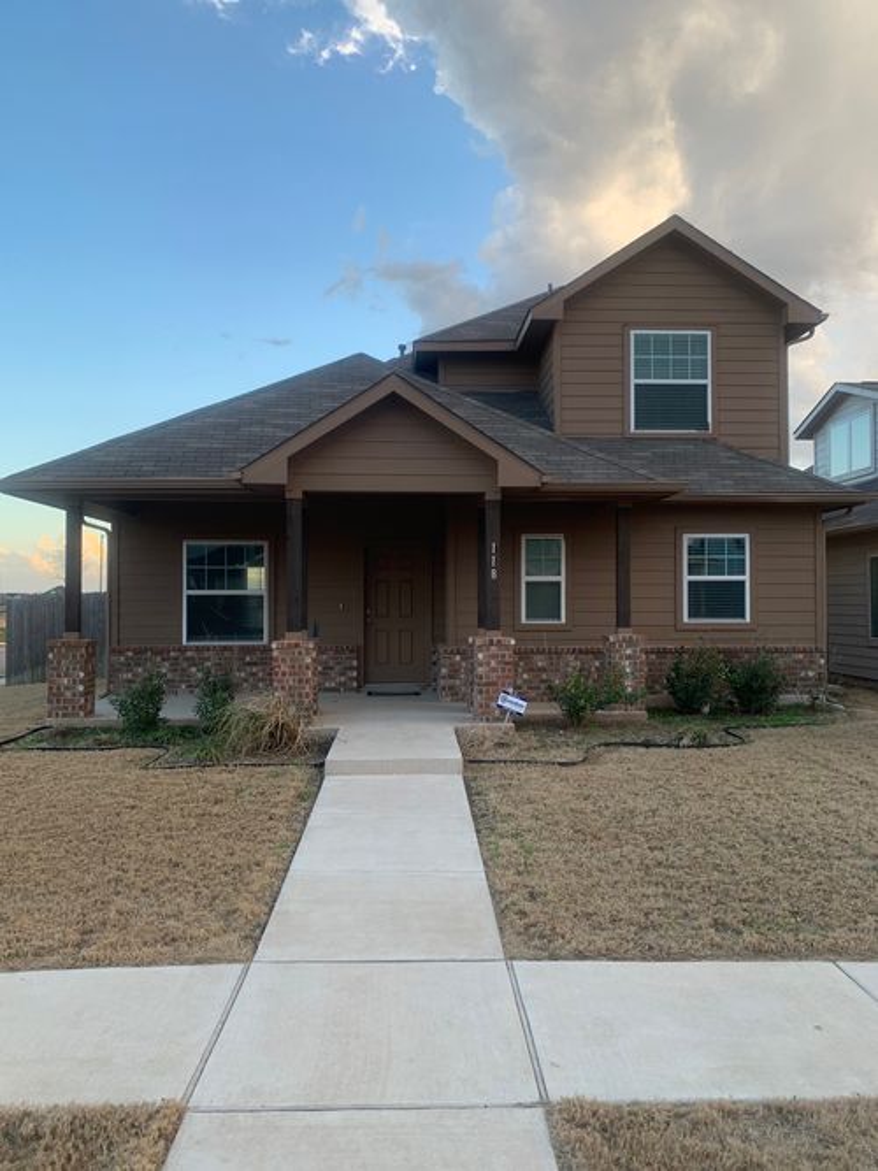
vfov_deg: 67.3
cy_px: 586
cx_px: 439
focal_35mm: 26
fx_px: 880
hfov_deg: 53.0
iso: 25
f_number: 1.8
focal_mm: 4.25
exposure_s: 1/146
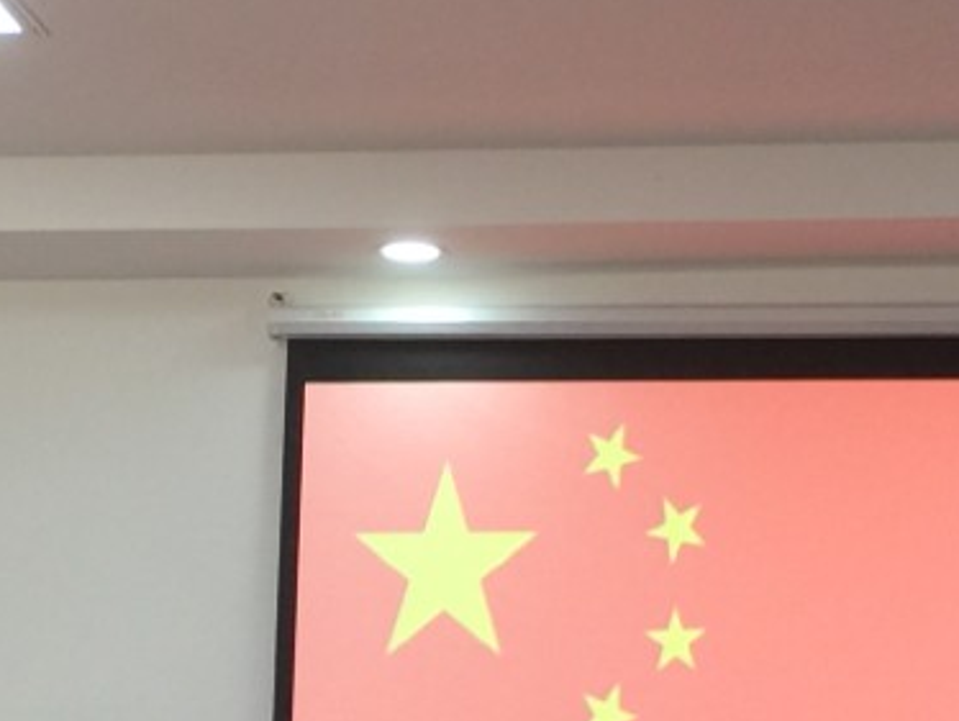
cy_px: 700
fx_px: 3437
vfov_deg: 11.9
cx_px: 685
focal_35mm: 124
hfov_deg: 15.8
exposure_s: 1/33
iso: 32
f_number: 2.2
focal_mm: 4.15
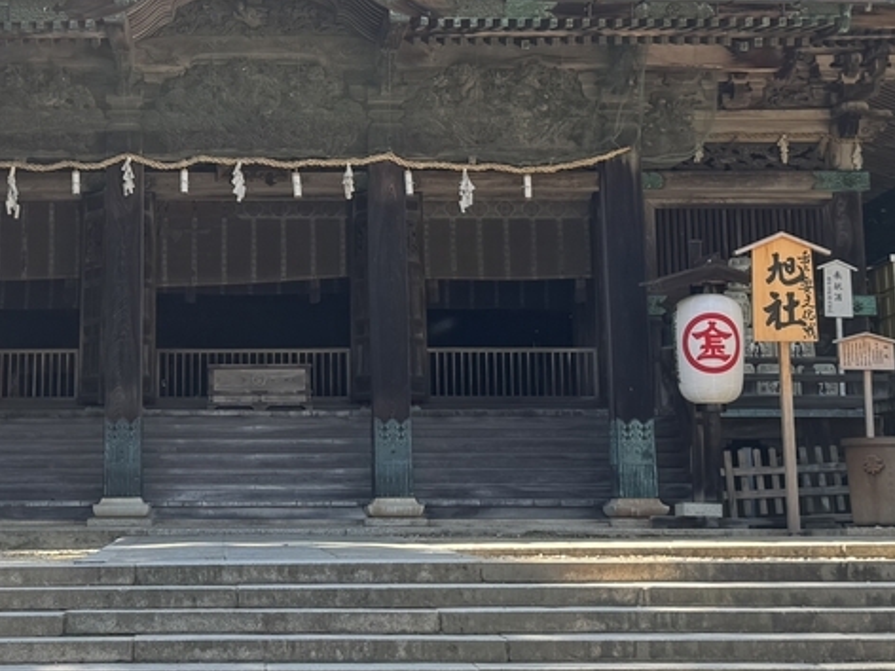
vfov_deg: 23.5
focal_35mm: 61
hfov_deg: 31.2
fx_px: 1577
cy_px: 82
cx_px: 247
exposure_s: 1/412
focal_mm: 6.76
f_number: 1.78
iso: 80
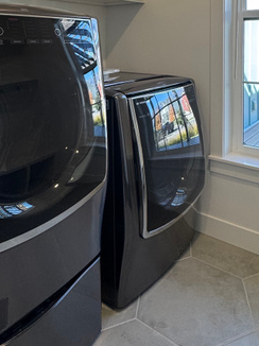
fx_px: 330
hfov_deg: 42.9
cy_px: 56
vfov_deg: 51.0
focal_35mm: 33
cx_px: 138
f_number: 2.2
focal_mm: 2.22
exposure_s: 1/120
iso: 160
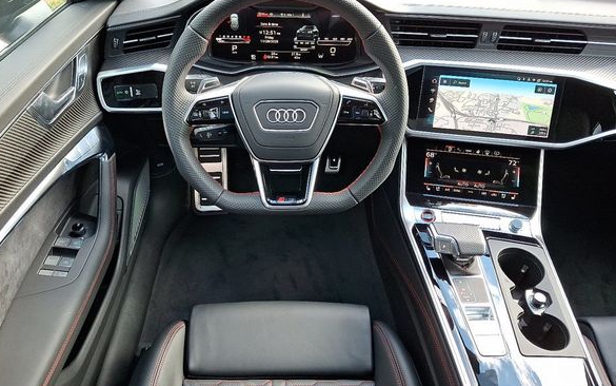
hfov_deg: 64.6
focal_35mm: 29
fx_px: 487
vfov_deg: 43.2
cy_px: 181
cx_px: 290
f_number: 1.8
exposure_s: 1/120
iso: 92
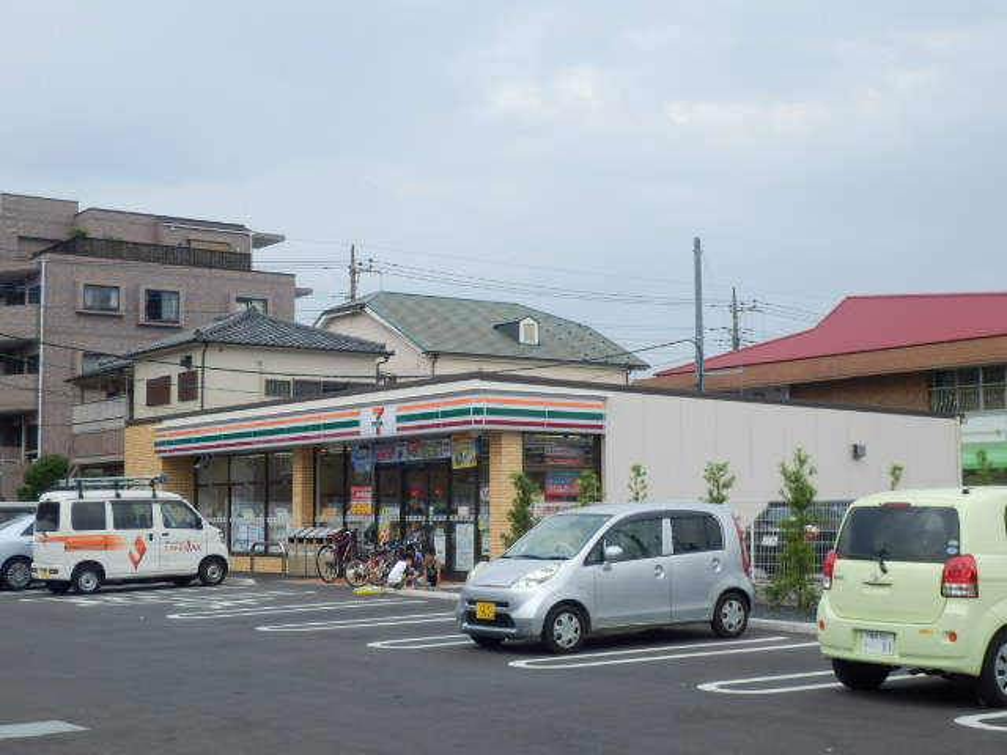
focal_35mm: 63
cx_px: 504
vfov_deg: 23.3
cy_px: 378
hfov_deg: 30.7
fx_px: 1833
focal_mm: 11.1
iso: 80
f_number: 4.6
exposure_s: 1/250
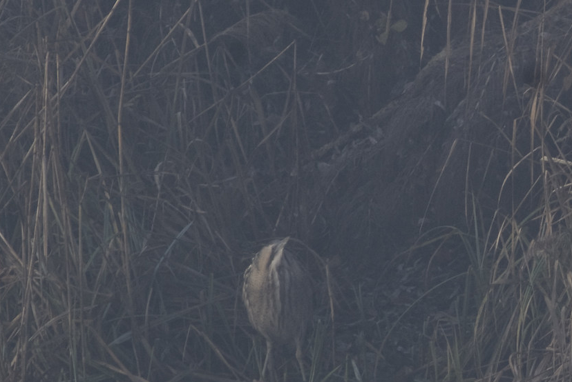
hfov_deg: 1.2
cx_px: 573
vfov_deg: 0.8
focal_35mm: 1740
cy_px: 201
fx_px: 27675
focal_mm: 400
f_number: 8
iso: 200
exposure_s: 1/80
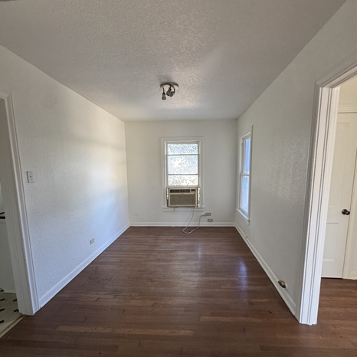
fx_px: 198
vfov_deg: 83.7
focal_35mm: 17
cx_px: 182
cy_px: 195
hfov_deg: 84.0
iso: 320
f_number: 2.2
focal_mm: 2.22
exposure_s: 1/99
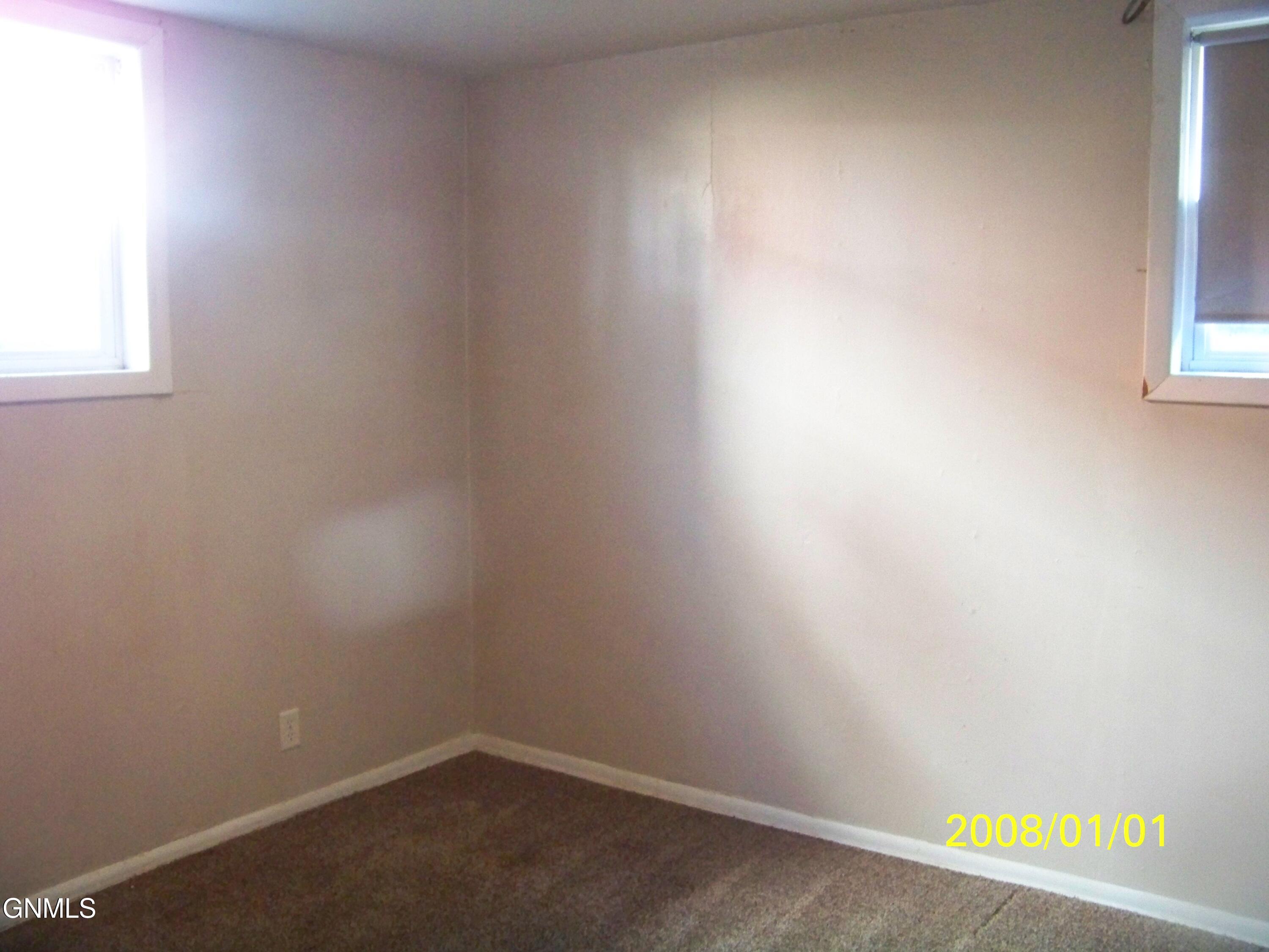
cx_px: 634
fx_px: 1210
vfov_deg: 42.9
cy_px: 476
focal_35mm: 33
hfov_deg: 55.4
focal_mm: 5.85
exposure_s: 1/30
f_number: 2.8
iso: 800
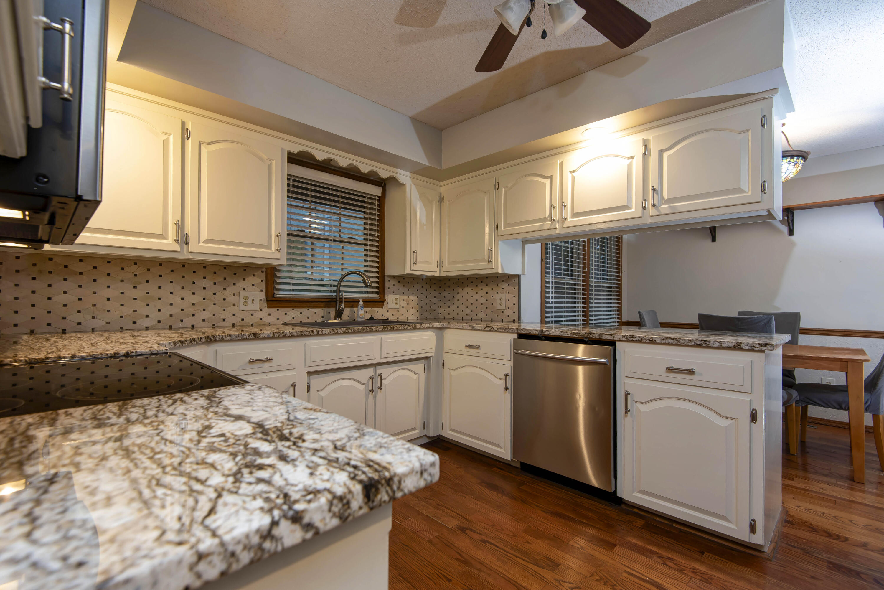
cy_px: 295
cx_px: 442
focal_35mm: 16
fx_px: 393
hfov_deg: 96.7
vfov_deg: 73.8
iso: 250
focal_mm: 16
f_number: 6.3
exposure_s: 1/10
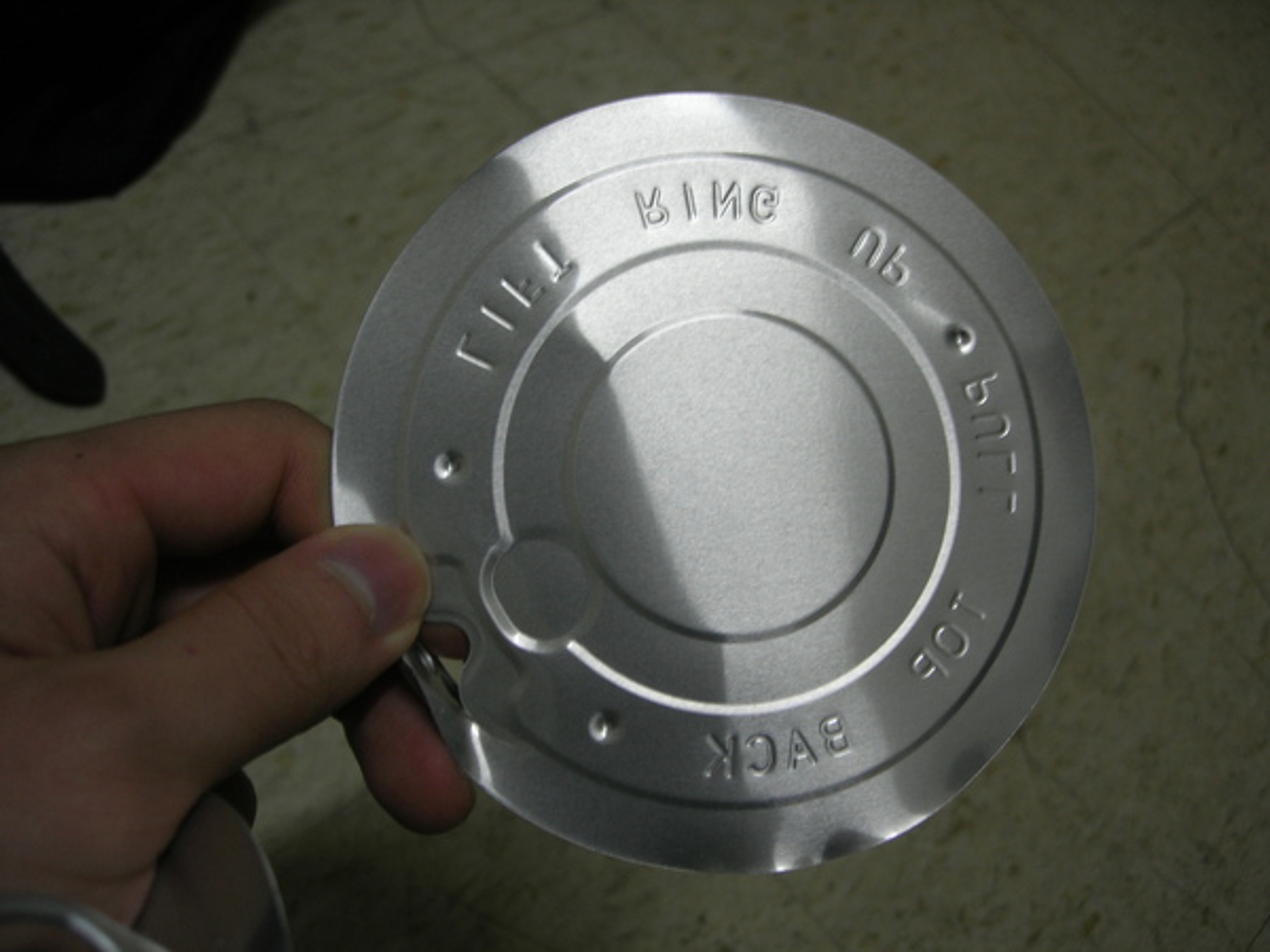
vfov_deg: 37.7
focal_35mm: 38
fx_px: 1394
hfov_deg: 49.0
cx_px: 635
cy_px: 476
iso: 64
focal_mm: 7.8
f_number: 2.8
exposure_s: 1/10
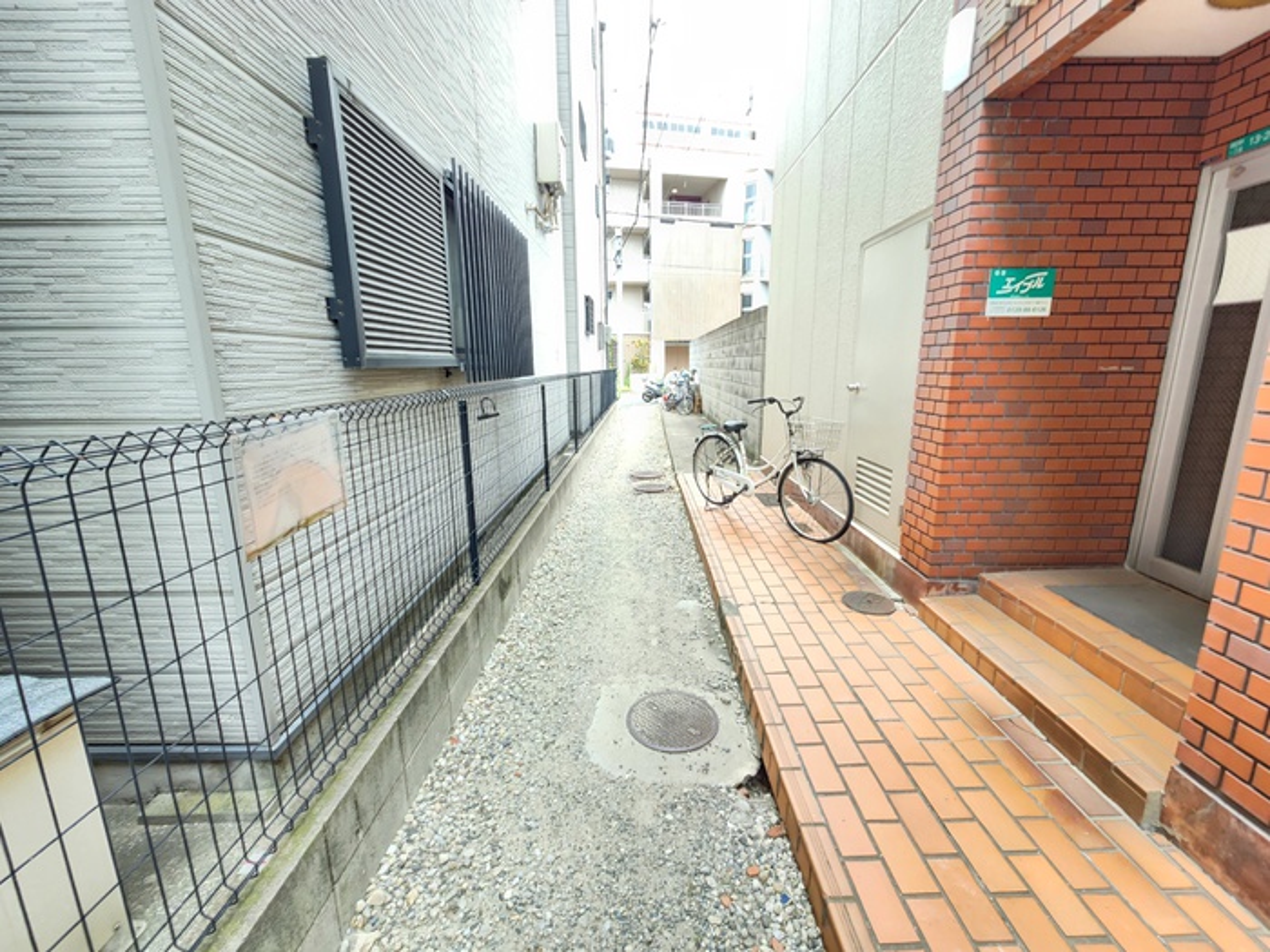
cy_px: 476
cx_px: 635
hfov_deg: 106.2
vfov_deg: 89.9
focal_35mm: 13
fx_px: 477
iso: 200
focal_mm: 2.2
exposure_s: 1/50
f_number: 2.2
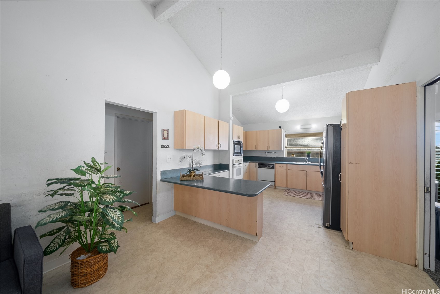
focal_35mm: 12
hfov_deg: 112.6
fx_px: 147
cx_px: 220
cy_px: 147
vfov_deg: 90.1
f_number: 9
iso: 125
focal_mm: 12
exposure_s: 1/2
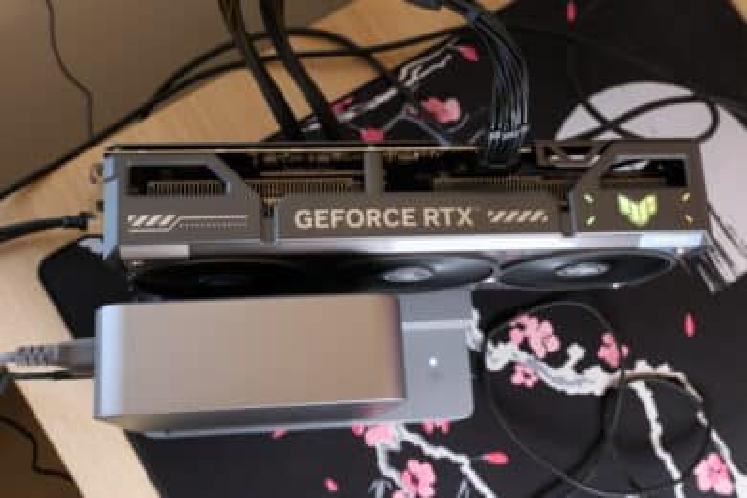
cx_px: 374
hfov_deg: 49.6
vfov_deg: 34.2
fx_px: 809
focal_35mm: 39
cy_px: 249
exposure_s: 1/30
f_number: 8
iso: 3200
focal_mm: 26.3
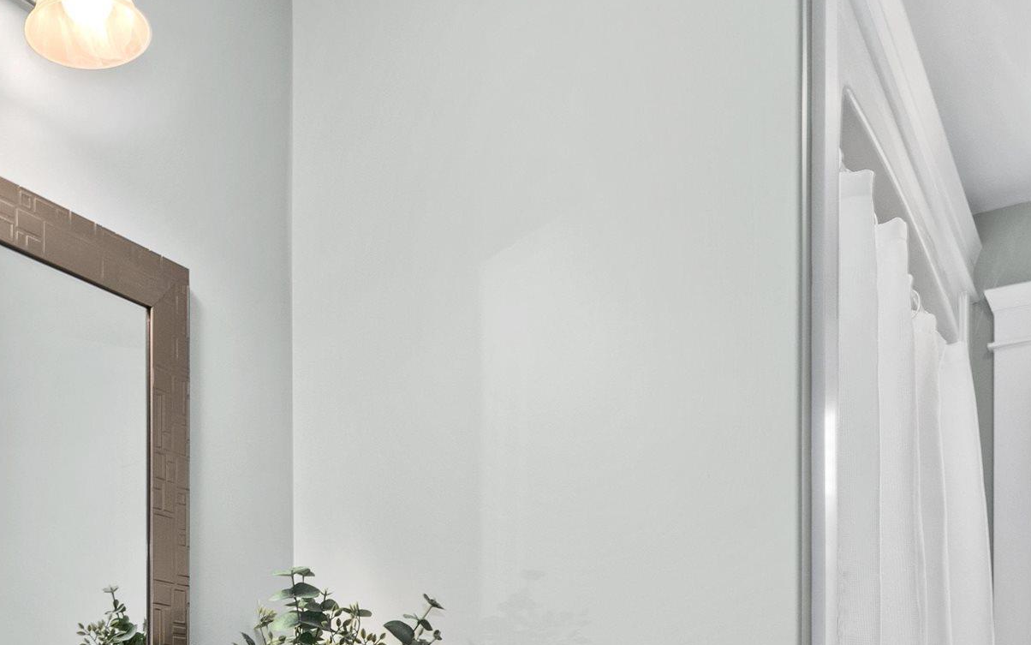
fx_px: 1096
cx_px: 308
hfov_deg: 49.1
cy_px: 731
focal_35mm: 39
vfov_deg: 29.2
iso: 400
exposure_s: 1/2.5
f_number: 10
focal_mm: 10
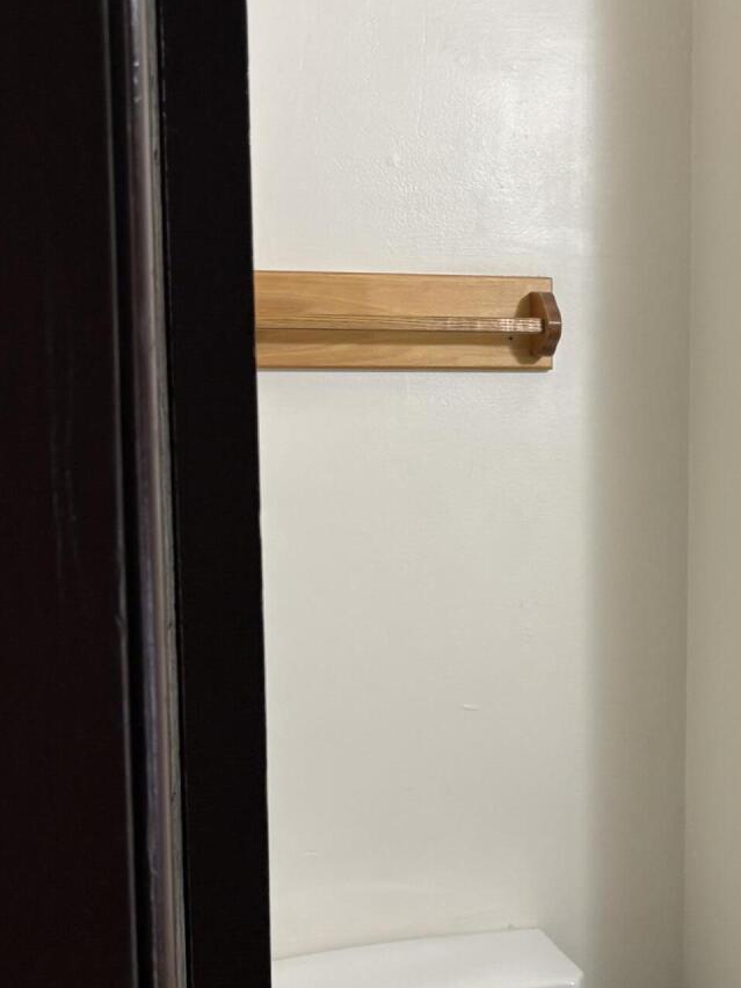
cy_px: 562
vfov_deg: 31.6
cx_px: 721
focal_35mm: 61
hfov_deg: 23.2
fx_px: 1741
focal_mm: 5.96
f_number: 1.6
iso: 80
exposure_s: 1/60
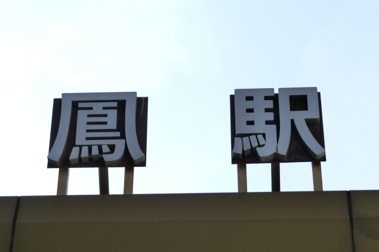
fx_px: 1368
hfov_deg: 15.8
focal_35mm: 130
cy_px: 133
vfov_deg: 10.5
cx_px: 190
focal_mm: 22.1
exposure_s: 1/320
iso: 80
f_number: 5.7
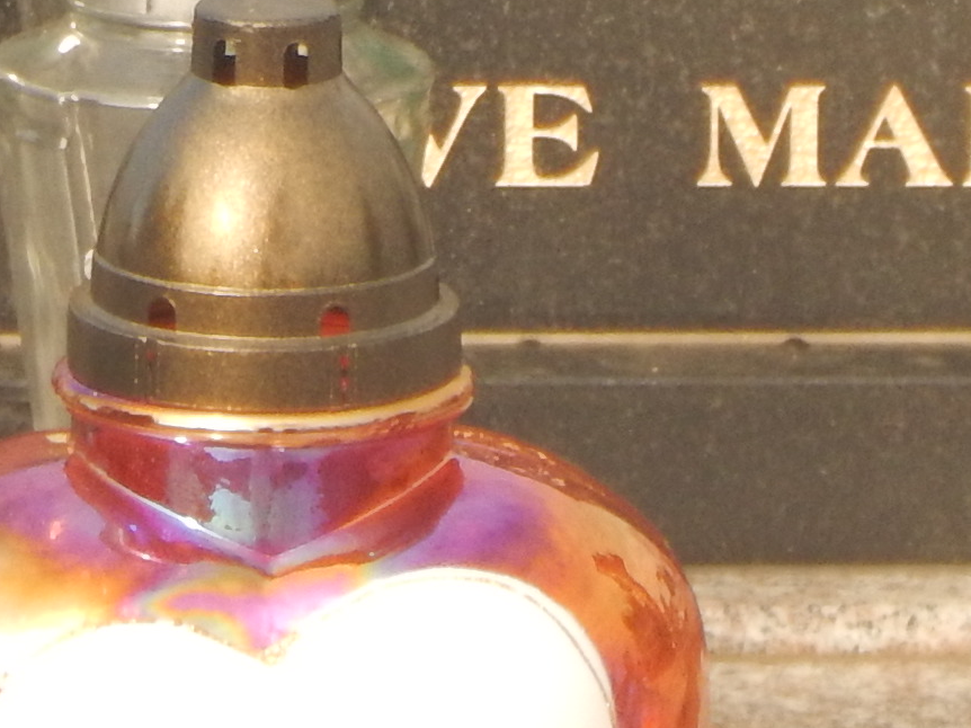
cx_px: 277
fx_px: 15143
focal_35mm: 540
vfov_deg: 2.7
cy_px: -1099
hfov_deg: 3.7
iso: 125
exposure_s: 1/250
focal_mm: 18.1
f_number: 4.8
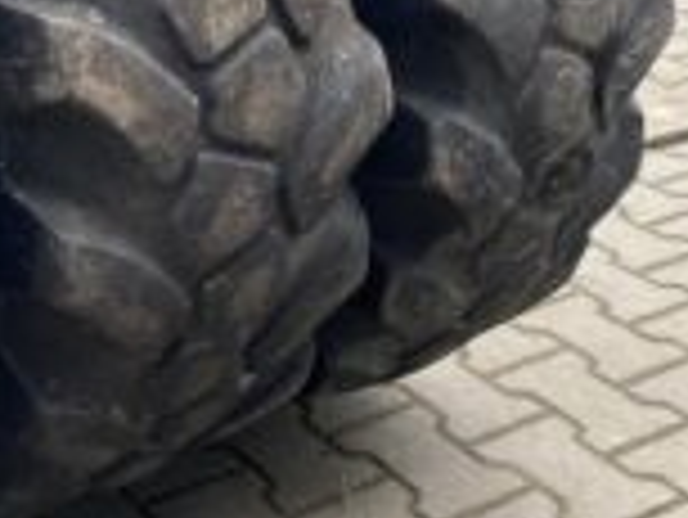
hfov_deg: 25.4
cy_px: 25
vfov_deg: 19.7
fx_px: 1452
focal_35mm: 73
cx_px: 13
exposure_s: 1/121
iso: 100
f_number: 1.8
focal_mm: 4.25
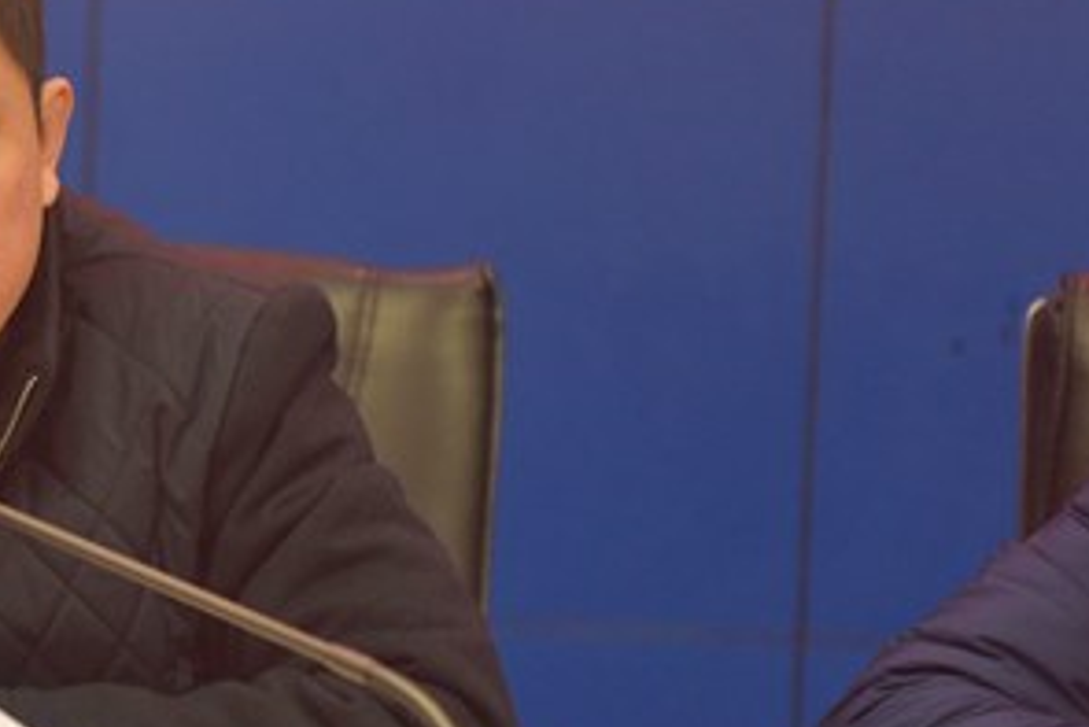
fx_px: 5024
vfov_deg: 8.3
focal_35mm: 166
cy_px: 338
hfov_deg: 12.2
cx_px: -74
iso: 4000
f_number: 2.8
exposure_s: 1/320
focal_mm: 70
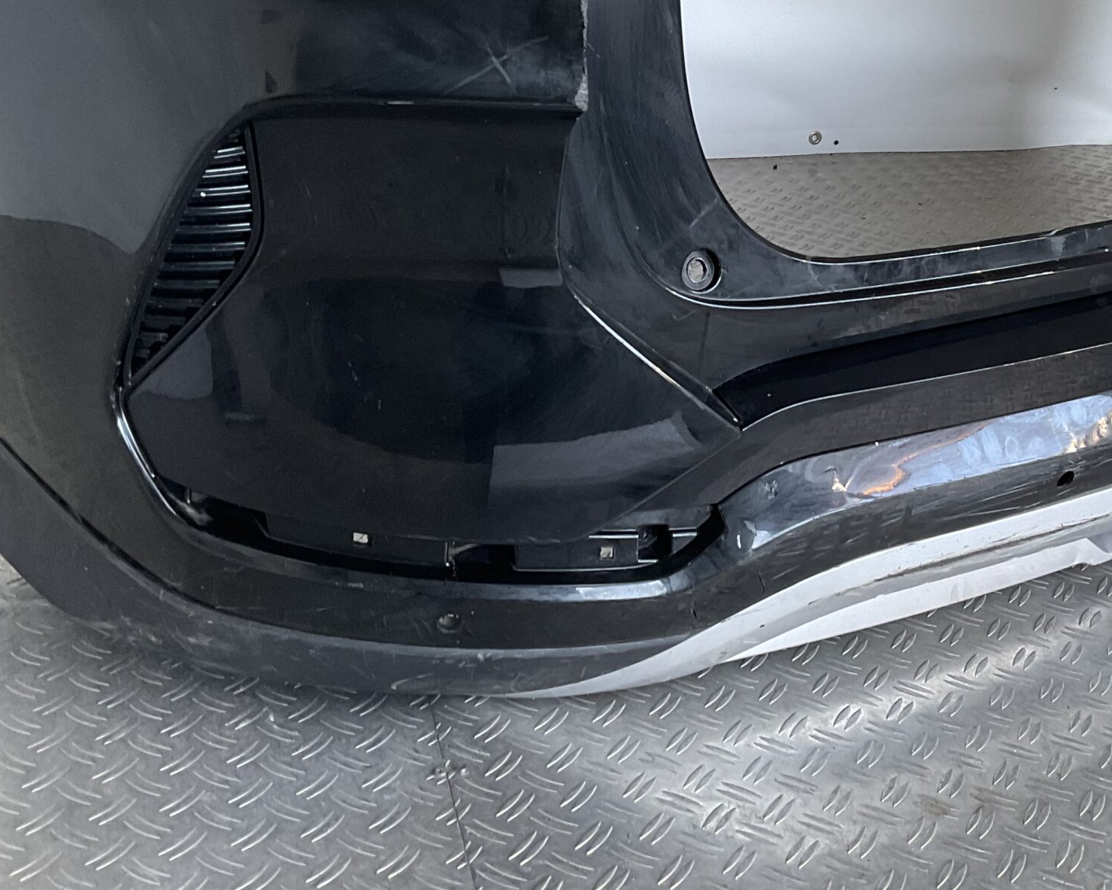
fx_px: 1613
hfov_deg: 37.7
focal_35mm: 49
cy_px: 245
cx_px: 730
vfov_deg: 30.4
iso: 50
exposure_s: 1/50
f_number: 1.8
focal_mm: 3
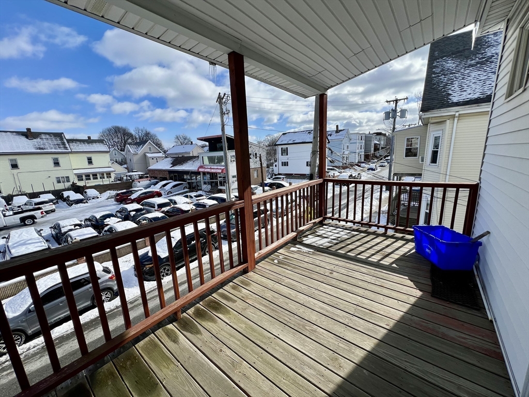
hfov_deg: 106.2
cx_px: 264
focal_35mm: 13
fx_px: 199
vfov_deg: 89.9
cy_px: 198
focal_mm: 1.57
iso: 32
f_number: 1.8
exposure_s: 1/1449
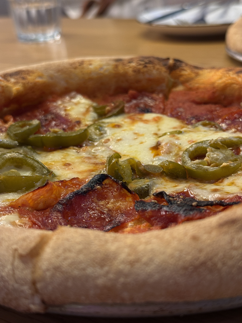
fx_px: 447
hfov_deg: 30.3
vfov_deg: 39.7
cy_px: 162
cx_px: 121
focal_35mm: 48
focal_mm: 6.76
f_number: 1.78
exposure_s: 1/50
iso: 80
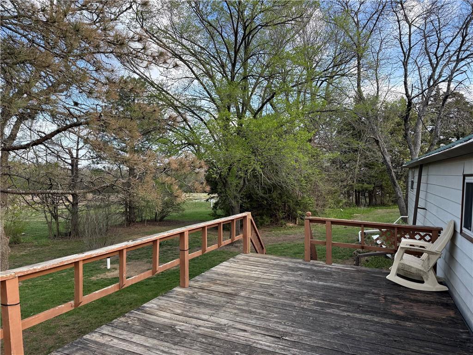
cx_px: 236
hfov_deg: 71.6
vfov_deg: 56.8
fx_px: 328
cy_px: 178
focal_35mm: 24
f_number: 1.78
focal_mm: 6.76
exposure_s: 1/1385
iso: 100
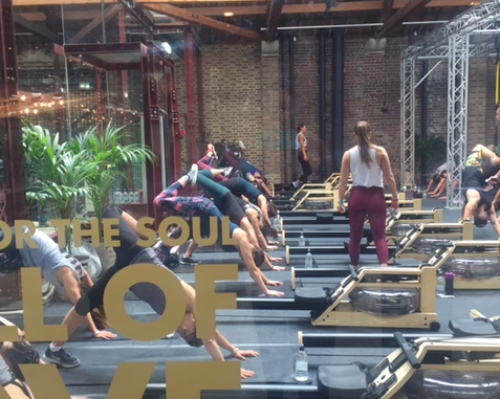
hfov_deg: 48.0
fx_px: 562
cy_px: 197
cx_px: 239
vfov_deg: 39.1
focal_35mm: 38
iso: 50
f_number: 2.2
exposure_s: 1/33
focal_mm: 4.15
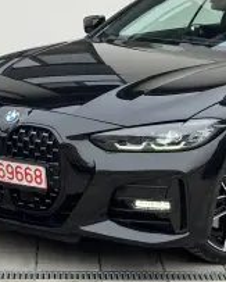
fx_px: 692
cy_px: 96
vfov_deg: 22.9
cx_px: 166
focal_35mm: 83
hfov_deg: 18.4
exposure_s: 1/658
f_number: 1.78
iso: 64
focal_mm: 6.76
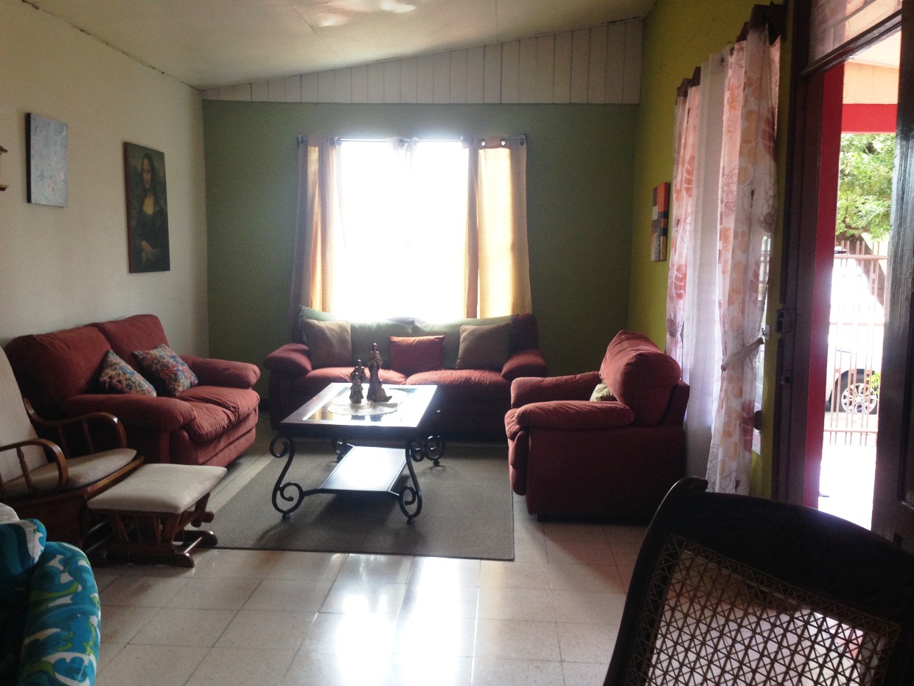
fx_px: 871
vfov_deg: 42.9
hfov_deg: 55.4
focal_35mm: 33
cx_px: 457
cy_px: 343
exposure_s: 1/20
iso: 100
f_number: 2.4
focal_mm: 4.12
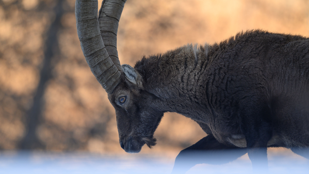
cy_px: 91
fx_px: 4416
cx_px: 157
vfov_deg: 2.3
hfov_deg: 4.0
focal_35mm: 539
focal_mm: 500
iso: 400
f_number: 5.6
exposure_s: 1/400
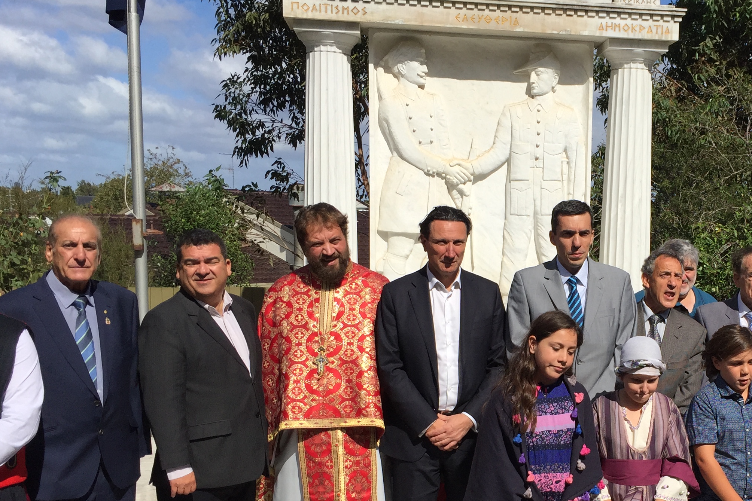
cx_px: 583
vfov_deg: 27.2
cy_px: 361
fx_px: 1023
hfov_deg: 39.0
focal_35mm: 49
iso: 32
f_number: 2.2
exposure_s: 1/3968
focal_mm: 4.15
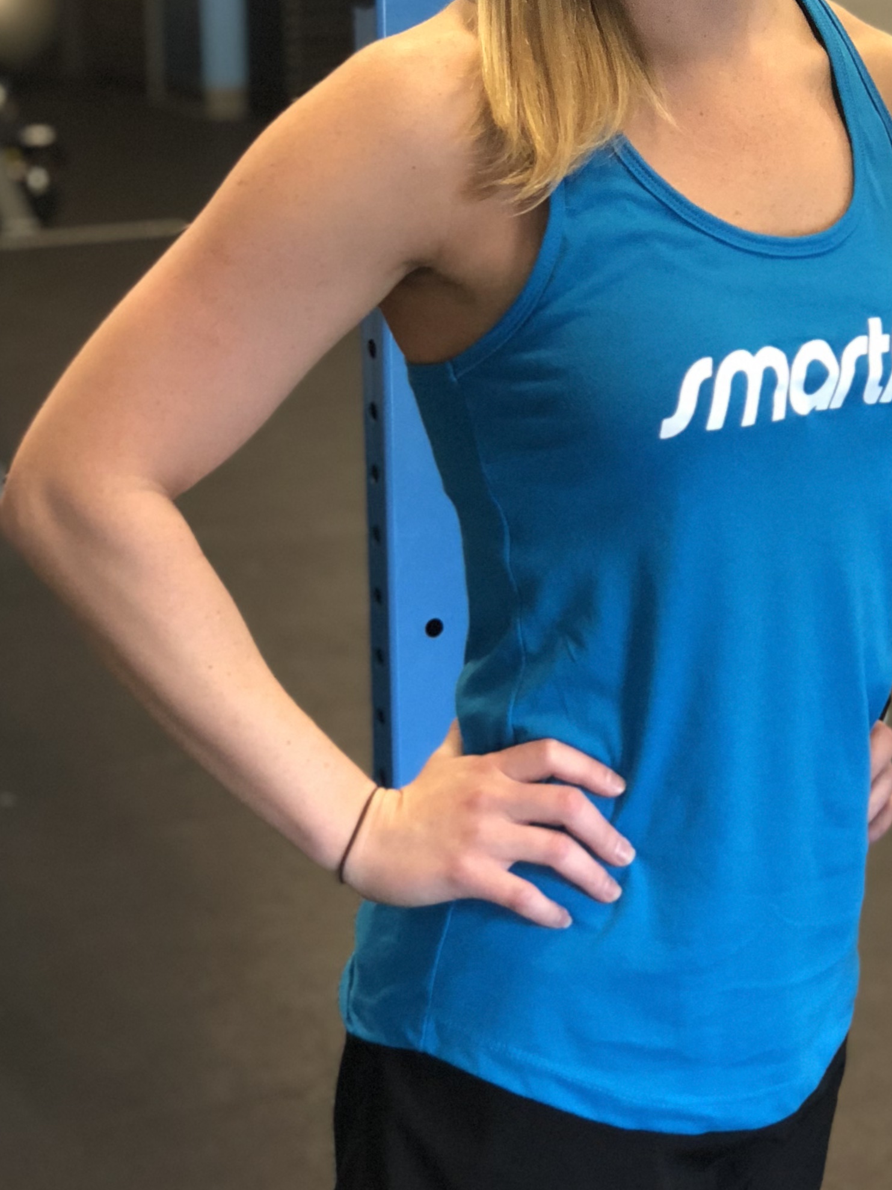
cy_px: 470
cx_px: 669
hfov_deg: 13.9
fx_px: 3643
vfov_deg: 18.5
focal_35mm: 106
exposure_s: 1/30
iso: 125
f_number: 2.4
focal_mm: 6
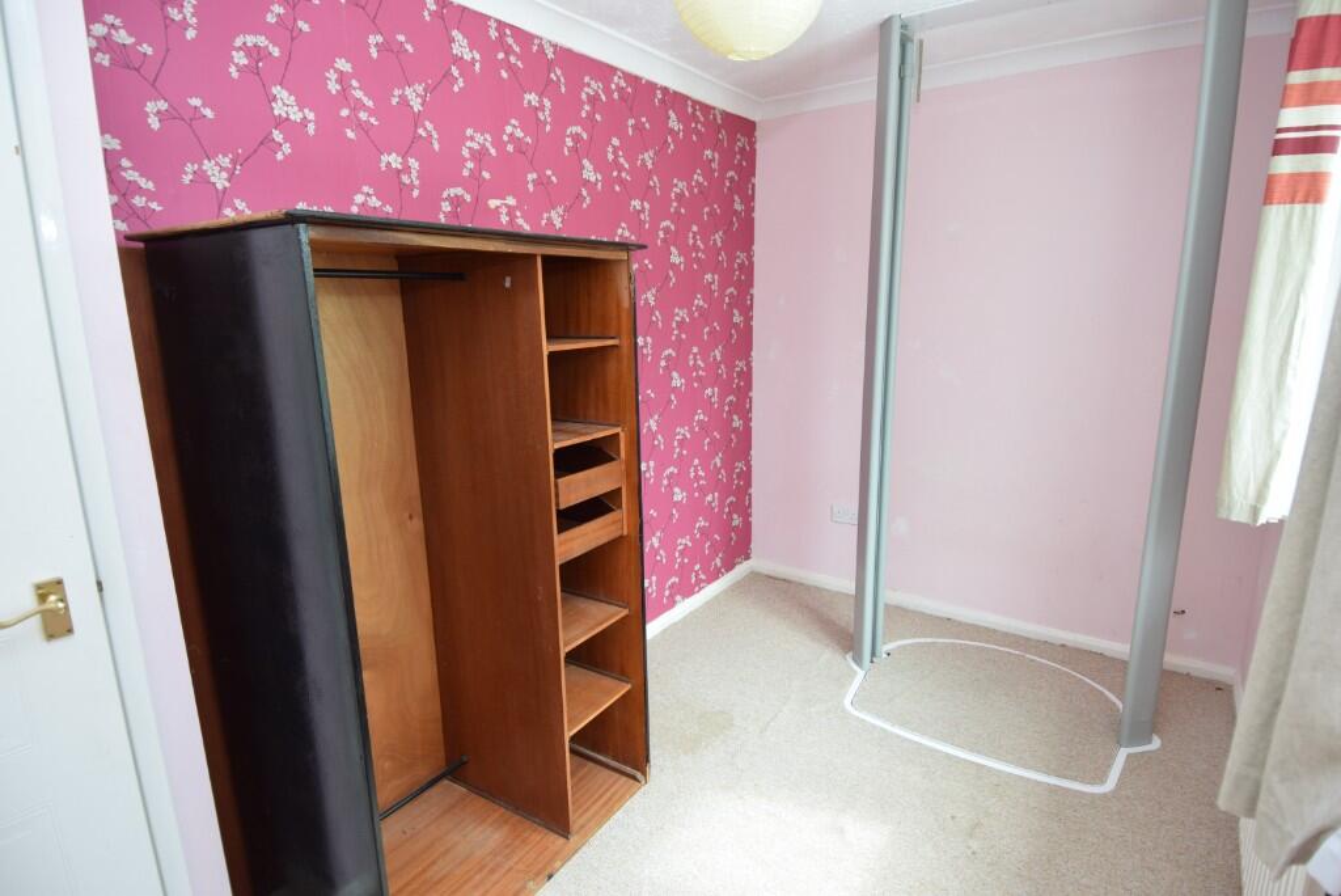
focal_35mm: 18
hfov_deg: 90.0
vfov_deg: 67.5
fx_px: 671
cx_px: 670
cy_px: 448
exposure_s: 1/80
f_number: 4.5
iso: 400
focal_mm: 12
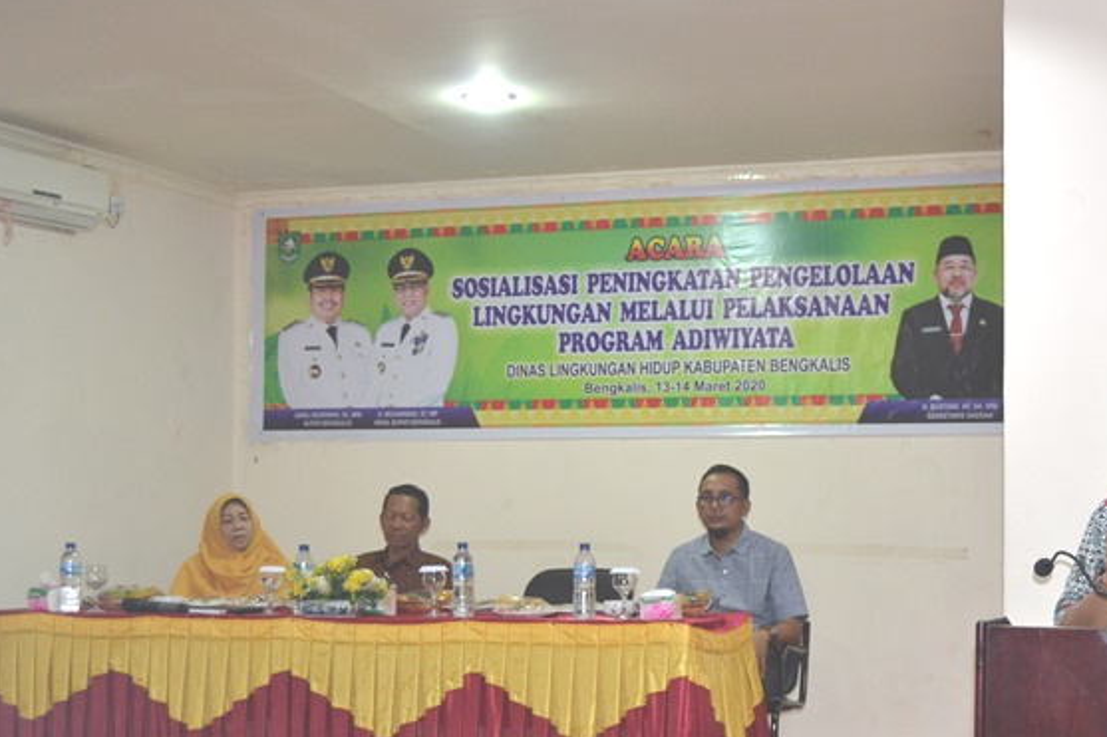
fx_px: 1721
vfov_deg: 24.1
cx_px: 755
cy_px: 472
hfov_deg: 35.2
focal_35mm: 56
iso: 1250
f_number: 4
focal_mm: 26
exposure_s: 1/60
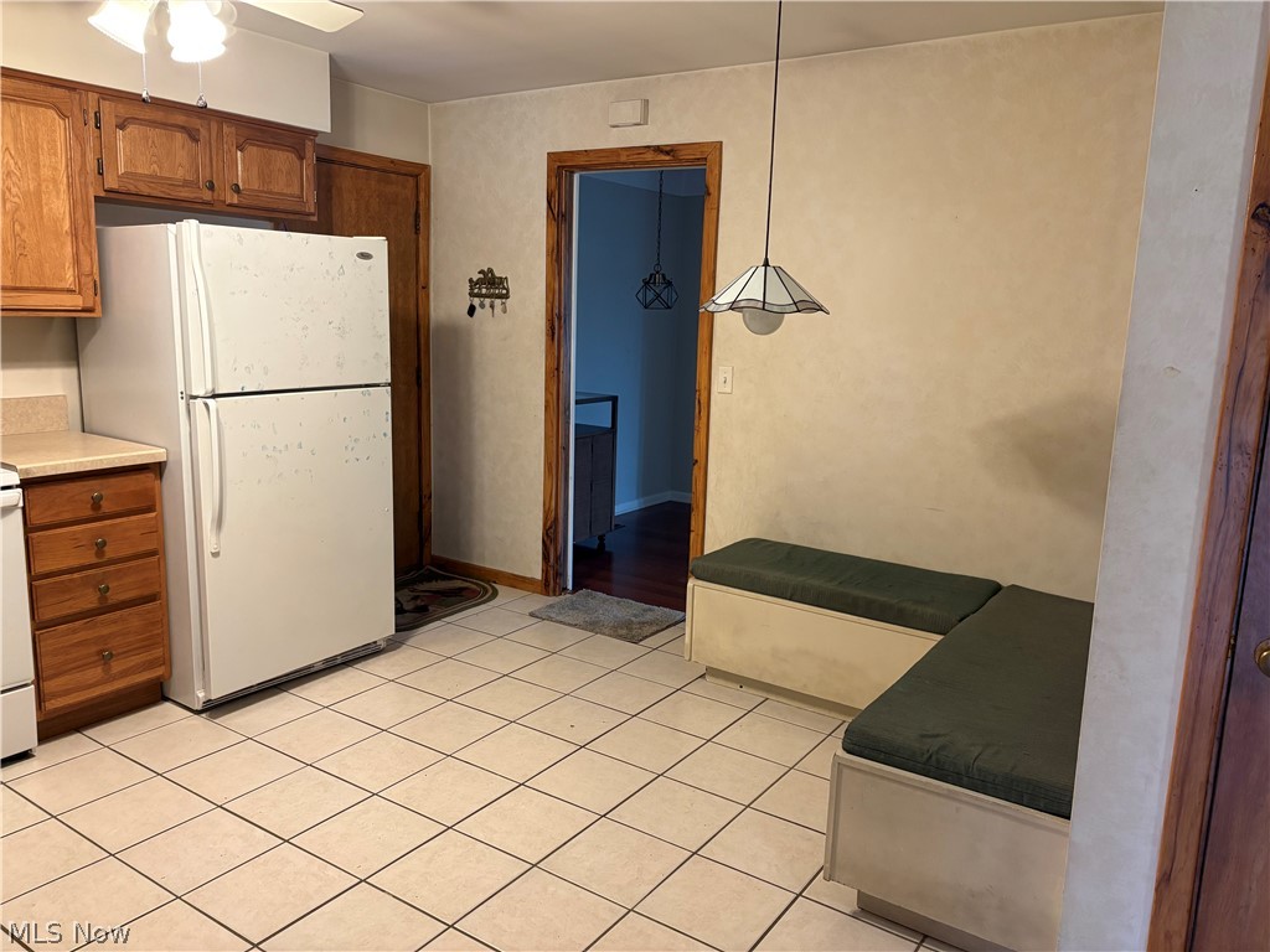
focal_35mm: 26
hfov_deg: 67.3
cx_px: 635
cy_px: 476
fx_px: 954
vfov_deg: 53.1
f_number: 1.6
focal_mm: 5.96
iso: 250
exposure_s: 1/60
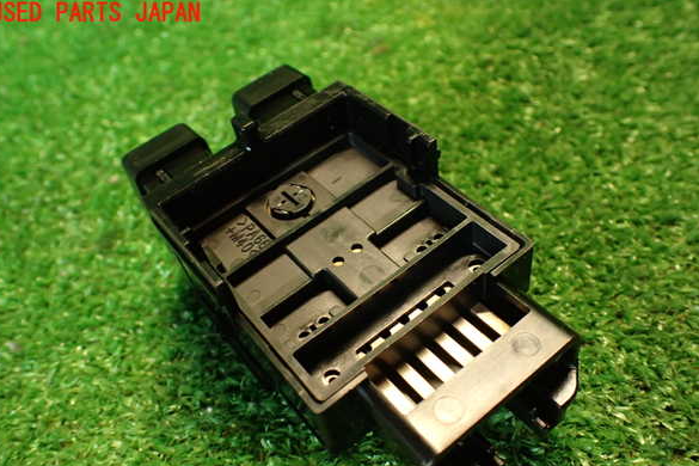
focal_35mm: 32
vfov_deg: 41.0
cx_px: 342
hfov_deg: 58.7
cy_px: 268
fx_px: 621
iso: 400
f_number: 2.3
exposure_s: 1/30
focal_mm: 5.4
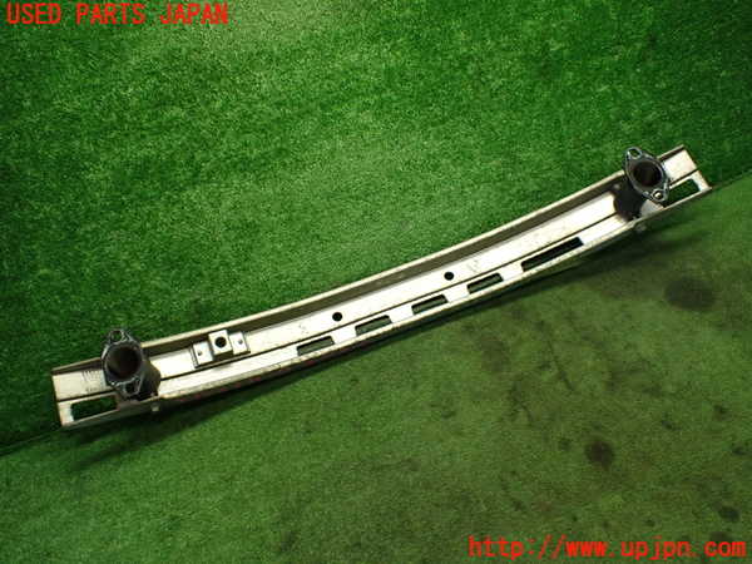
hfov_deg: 60.0
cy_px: 282
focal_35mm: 30
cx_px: 376
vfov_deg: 46.8
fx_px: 652
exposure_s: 1/125
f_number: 2.3
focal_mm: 5.4
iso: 500
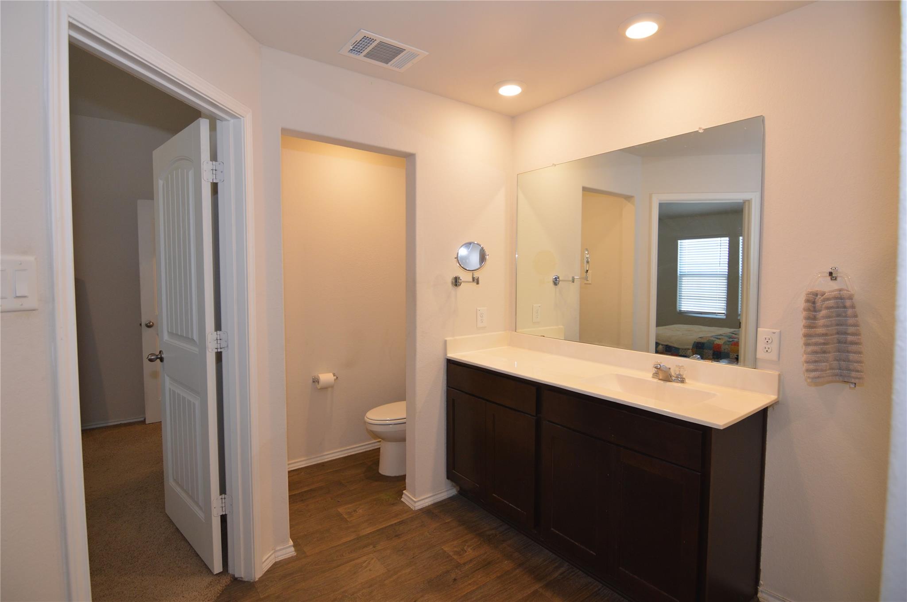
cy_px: 301
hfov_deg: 95.0
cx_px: 454
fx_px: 415
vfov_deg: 71.9
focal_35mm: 16
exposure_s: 1/80
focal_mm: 11
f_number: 4.5
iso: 400
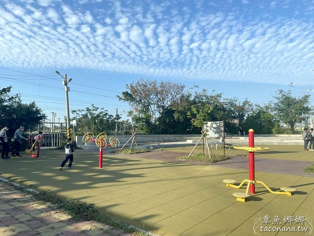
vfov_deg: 53.1
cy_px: 118
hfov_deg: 67.3
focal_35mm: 26
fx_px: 236
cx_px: 157
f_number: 1.6
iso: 32
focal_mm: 4.2
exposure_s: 1/2564
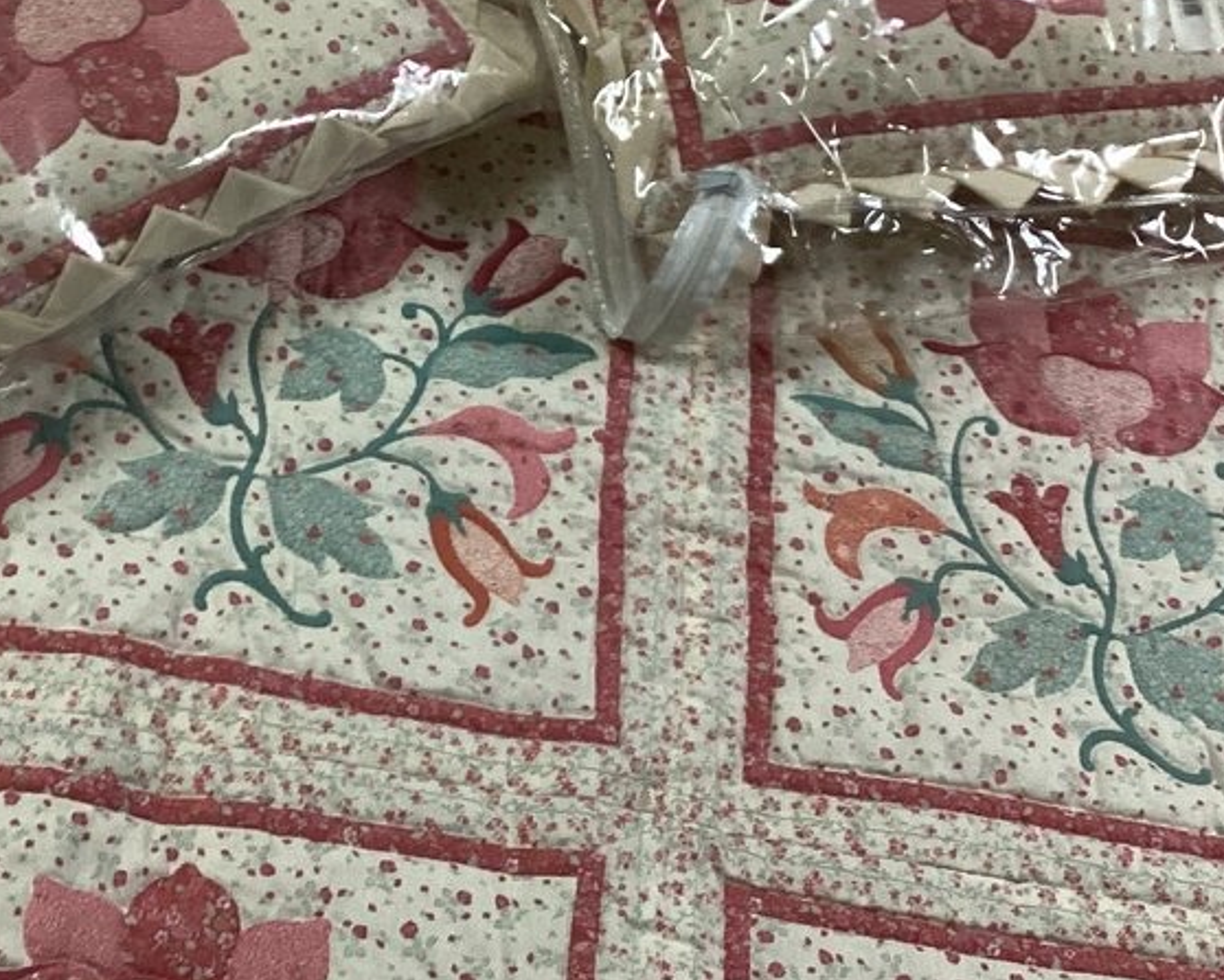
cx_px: 440
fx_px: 2972
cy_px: 139
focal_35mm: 82
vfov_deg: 18.5
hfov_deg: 23.2
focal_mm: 3.3
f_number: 2.4
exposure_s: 1/60
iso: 320
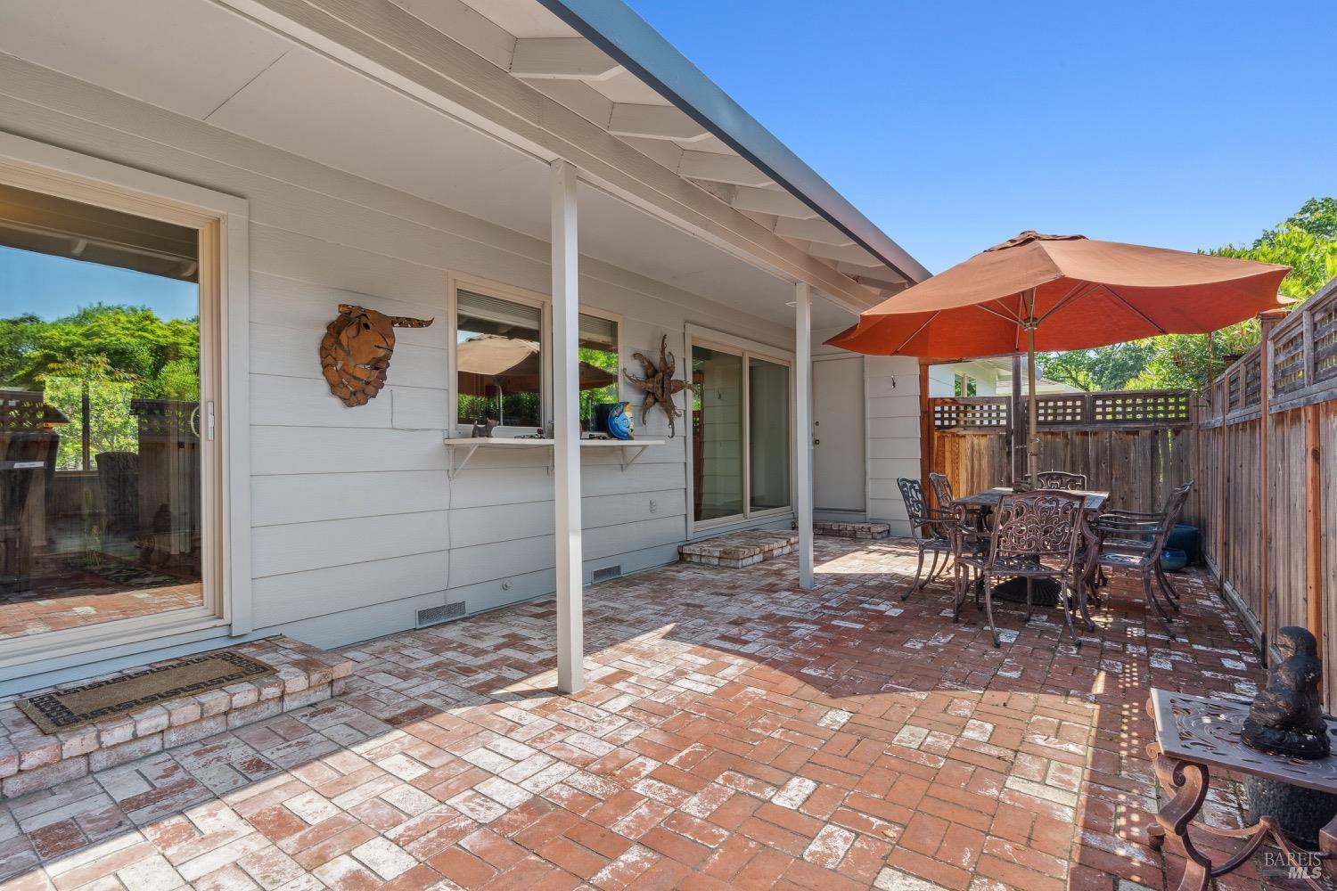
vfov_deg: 70.4
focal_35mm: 17
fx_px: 631
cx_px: 668
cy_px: 446
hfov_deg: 93.3
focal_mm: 17
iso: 200
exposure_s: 1/60
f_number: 9.5
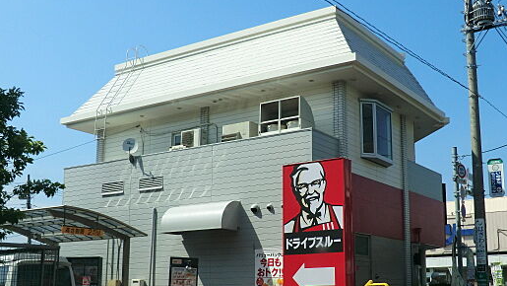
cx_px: 297
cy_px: 177
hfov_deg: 44.4
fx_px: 619
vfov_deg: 25.9
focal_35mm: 46
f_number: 3.6
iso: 80
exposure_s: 1/1000
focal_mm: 6.1
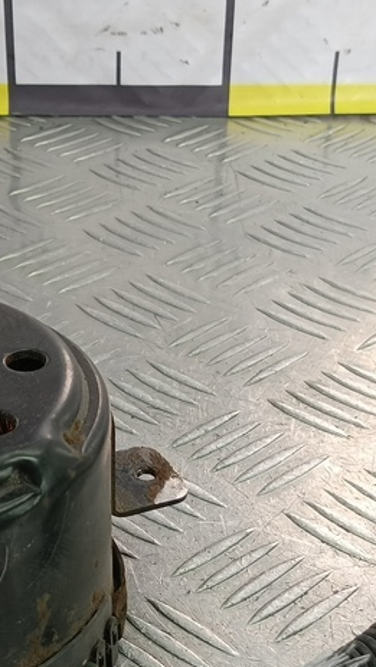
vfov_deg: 31.7
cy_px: 501
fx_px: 1150
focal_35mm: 65
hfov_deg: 18.5
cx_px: 97
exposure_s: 1/50
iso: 82
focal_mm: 4.11
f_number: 1.6
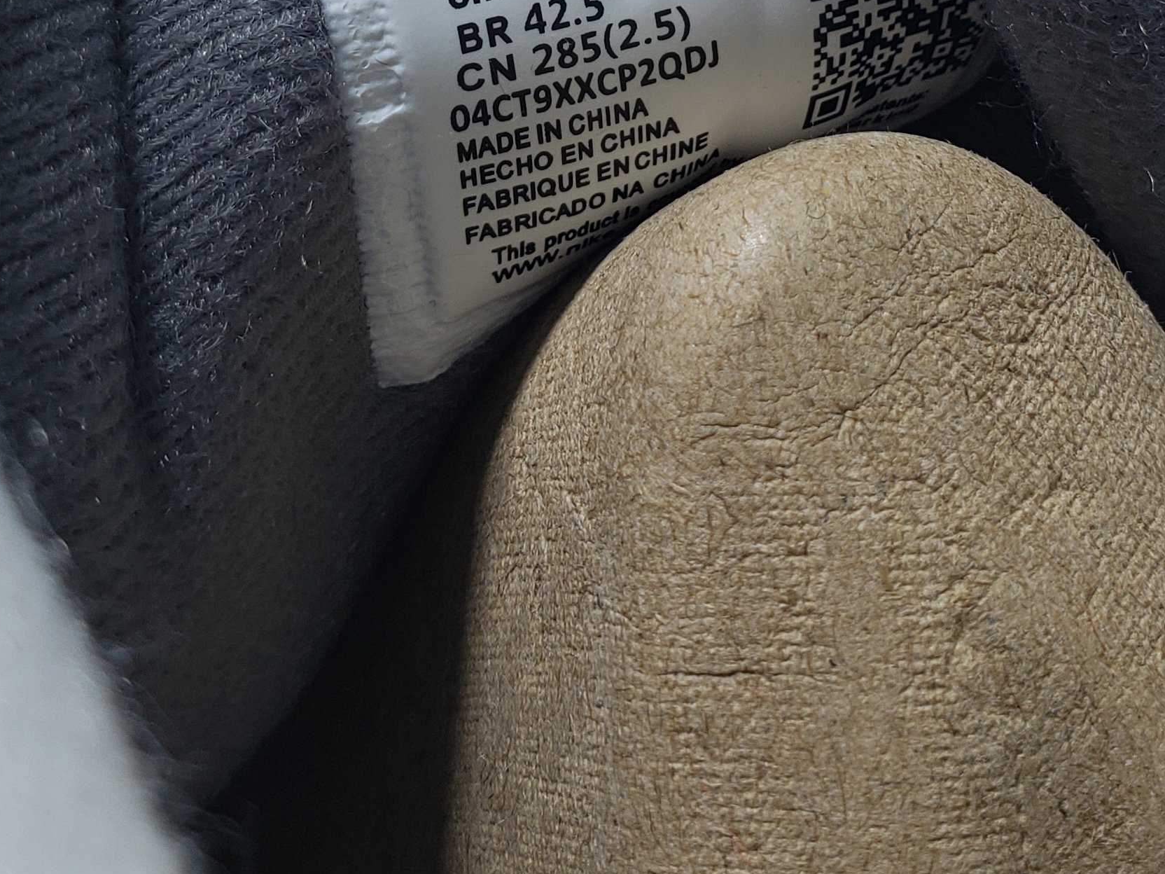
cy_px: -104
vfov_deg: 22.0
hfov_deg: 30.7
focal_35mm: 63
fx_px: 2120
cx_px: 516
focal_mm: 4.3
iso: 50
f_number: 2.4
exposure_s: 1/103
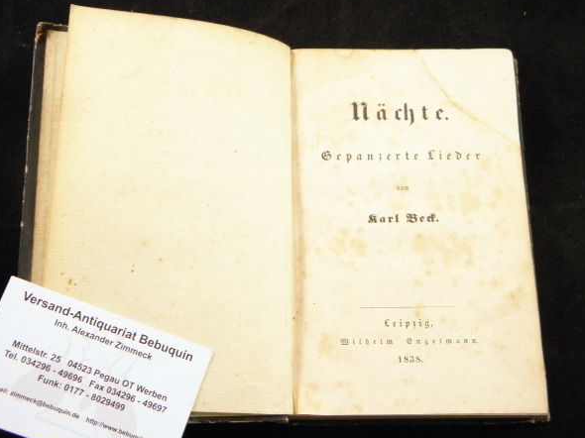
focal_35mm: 51
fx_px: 862
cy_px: 224
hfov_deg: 37.5
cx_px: 296
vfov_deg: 28.5
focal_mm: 8.6
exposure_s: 1/40
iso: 250
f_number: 3.9
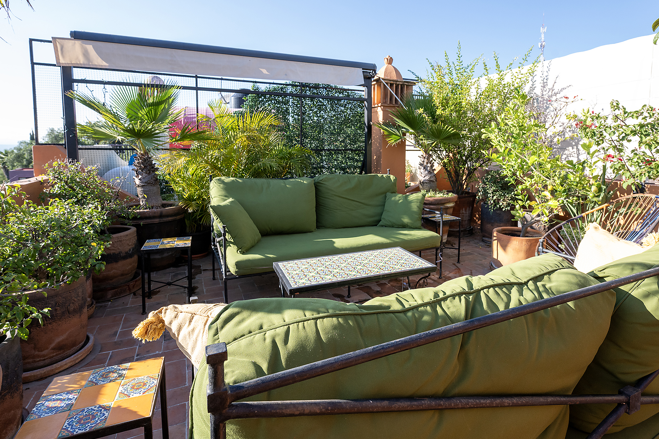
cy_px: 170
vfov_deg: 61.2
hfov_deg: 83.7
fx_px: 366
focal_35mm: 20
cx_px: 362
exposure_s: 1/200
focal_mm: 15
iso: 320
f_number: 8
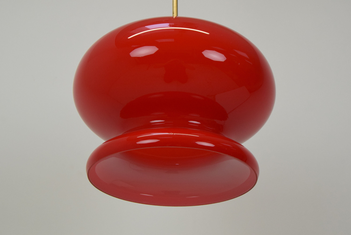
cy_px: 118
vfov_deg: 25.8
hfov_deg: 37.8
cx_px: 176
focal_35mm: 52
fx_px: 512
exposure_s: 1/320
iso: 1600
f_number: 9
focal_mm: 35
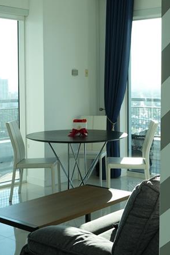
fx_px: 425
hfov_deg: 22.6
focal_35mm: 60
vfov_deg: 33.4
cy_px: 111
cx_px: 111
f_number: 4
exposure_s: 1/160
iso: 100
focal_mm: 14.9
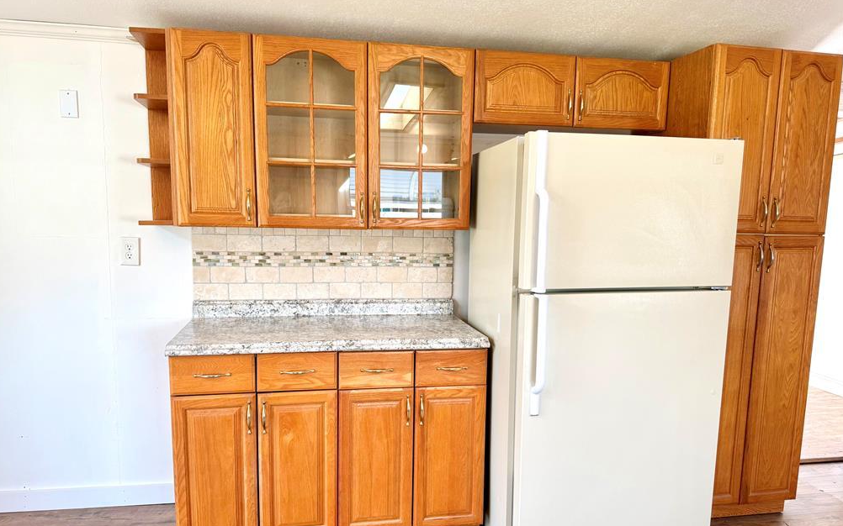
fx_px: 597
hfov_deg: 70.4
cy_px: 300
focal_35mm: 26
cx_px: 421
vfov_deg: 47.4
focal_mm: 6.76
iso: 100
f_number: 1.78
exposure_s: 1/120
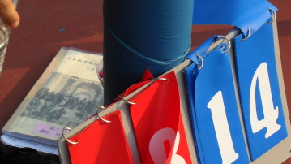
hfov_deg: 15.7
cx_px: 216
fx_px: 1049
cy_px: 137
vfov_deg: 8.9
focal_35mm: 136
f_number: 4
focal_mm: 12.3
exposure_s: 1/500
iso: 100
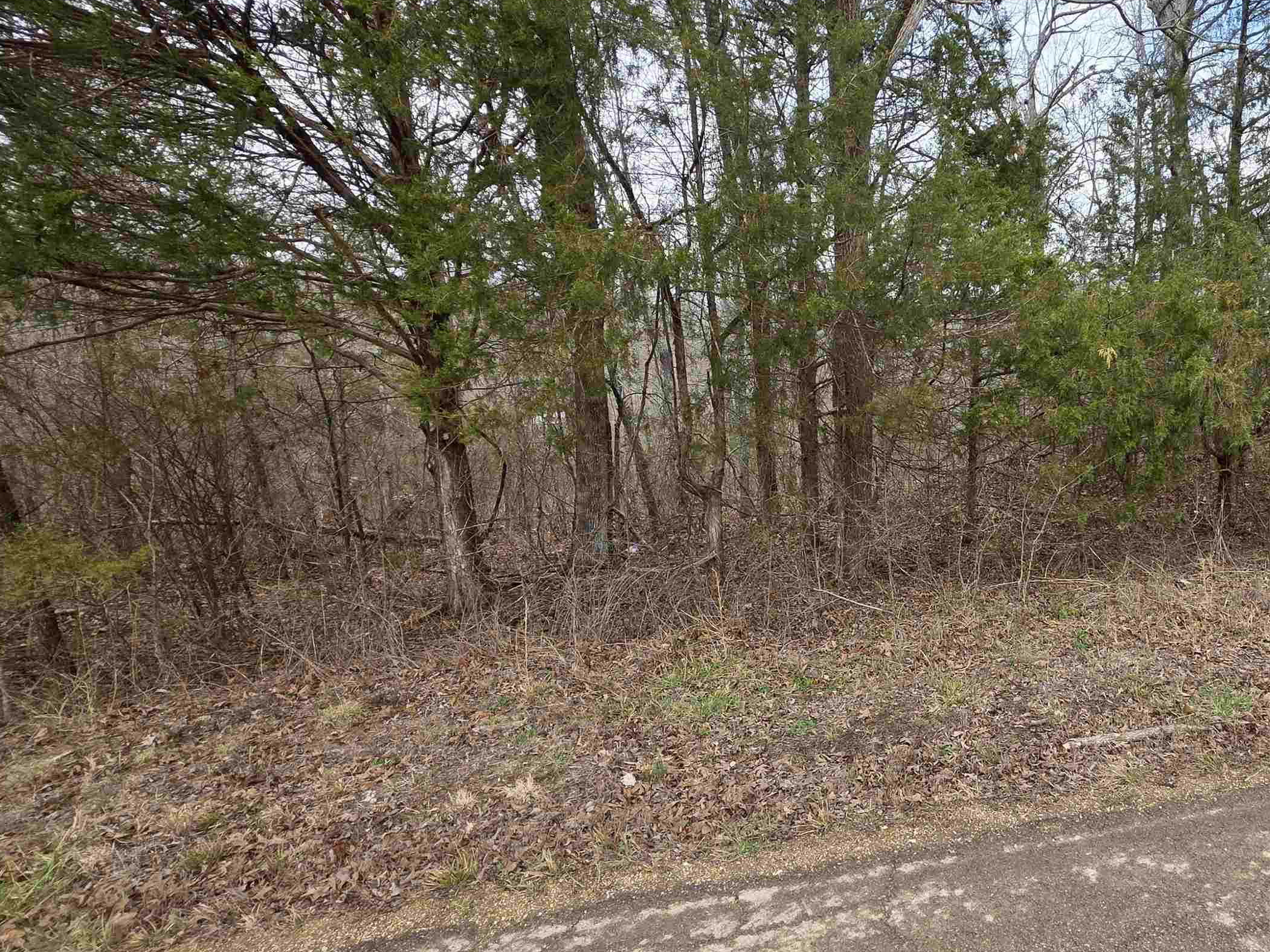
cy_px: 436
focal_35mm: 19
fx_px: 697
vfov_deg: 68.5
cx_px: 894
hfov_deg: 80.4
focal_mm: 2.2
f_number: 1.9
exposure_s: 1/363
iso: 40
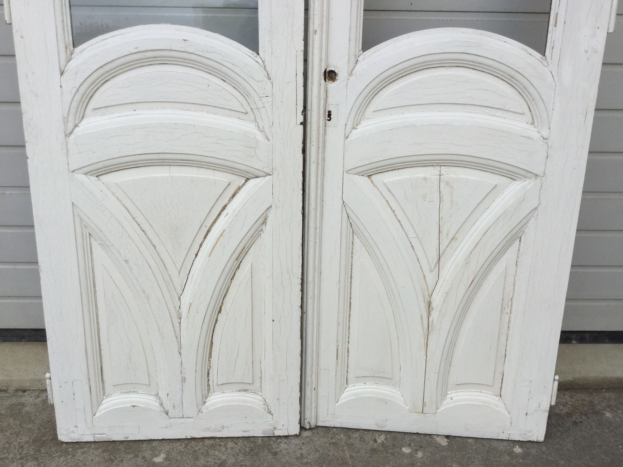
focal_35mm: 31
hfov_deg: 58.4
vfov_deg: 45.4
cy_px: 234
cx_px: 312
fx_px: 558
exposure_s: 1/471
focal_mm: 3.3
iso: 25
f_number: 2.4
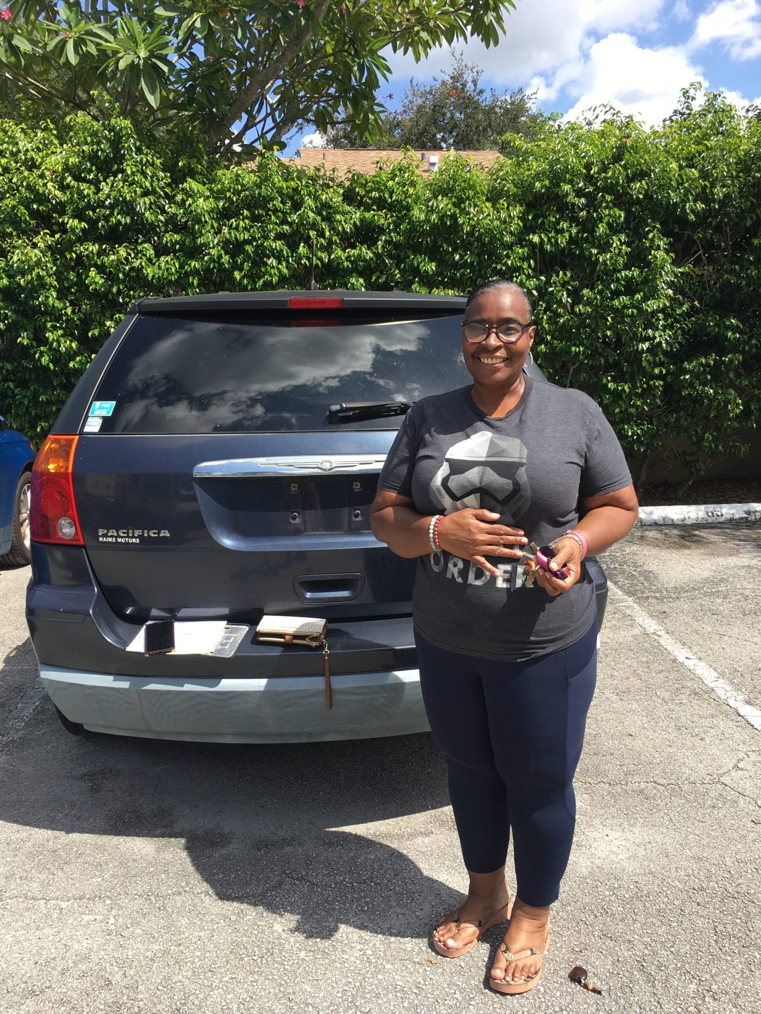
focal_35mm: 29
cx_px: 380
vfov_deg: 61.7
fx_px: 850
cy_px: 507
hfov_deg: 48.2
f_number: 2.2
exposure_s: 1/725
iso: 25
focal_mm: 4.15
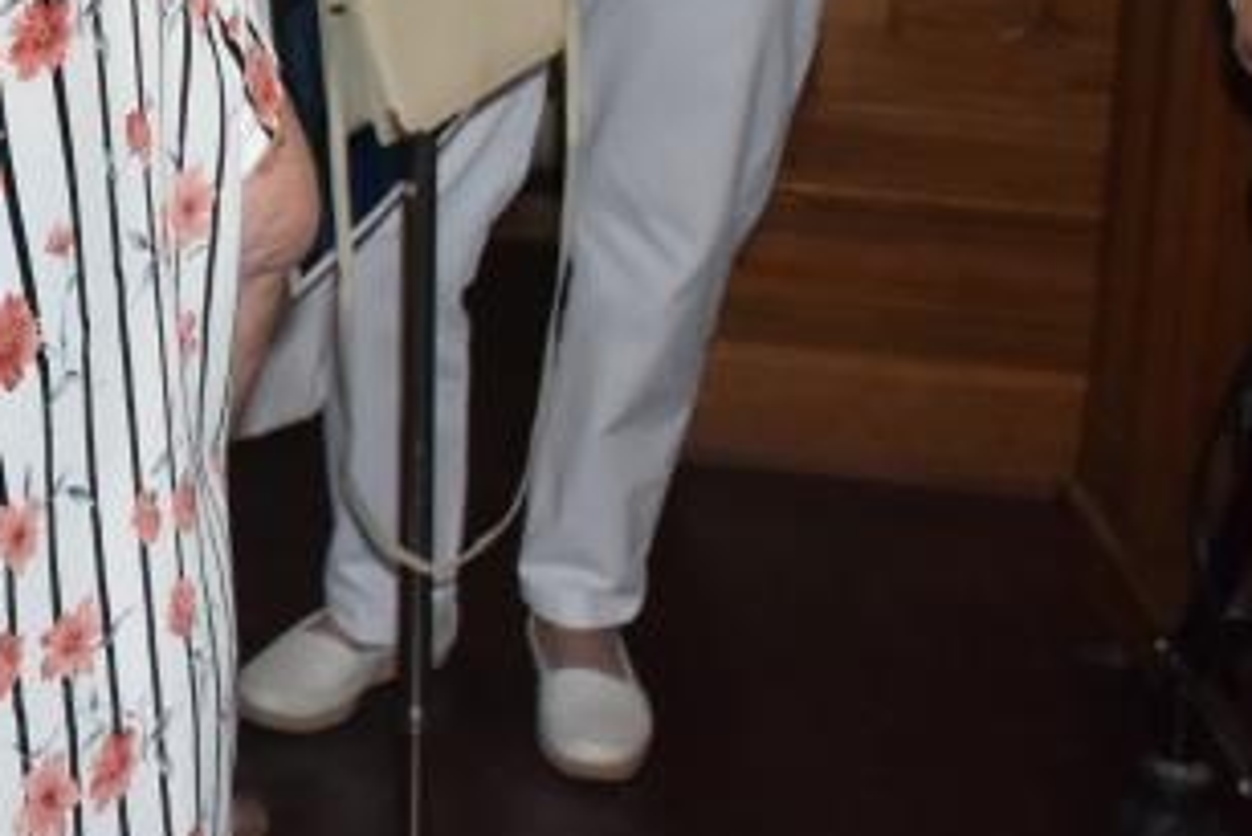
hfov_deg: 15.5
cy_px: -548
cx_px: -706
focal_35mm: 120
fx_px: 4175
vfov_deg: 10.9
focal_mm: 24
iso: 1250
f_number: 5.6
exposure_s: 1/60
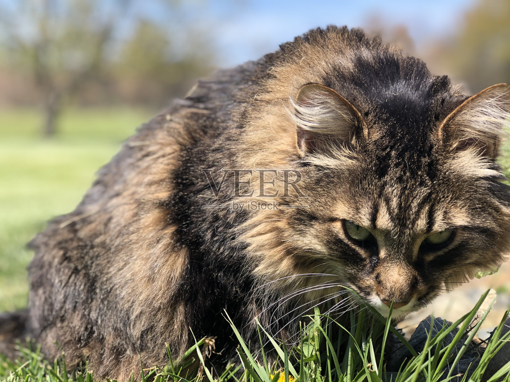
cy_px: 191
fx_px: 840
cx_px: 255
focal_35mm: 57
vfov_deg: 25.7
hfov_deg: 33.8
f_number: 2.8
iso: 20
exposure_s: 1/252
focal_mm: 6.6
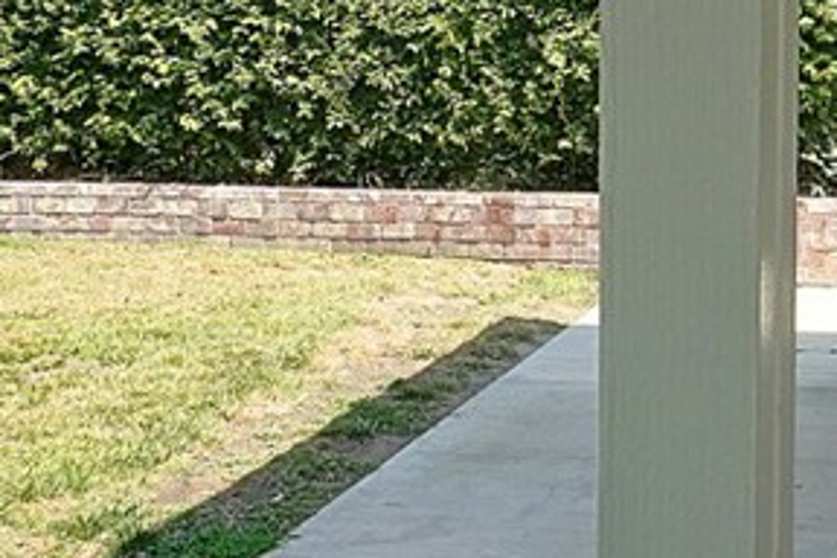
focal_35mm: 64
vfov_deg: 20.9
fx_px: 1488
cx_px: 805
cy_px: 92
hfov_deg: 29.6
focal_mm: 12
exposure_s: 1/640
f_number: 10
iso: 500
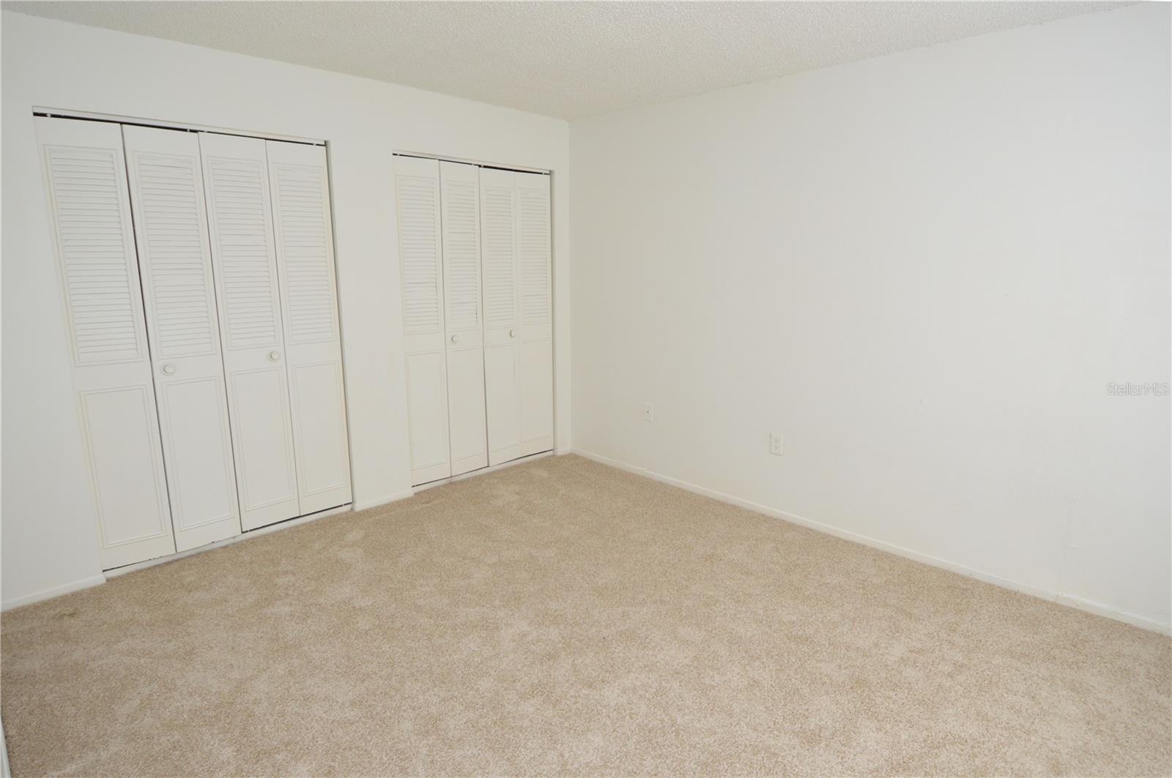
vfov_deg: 67.3
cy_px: 389
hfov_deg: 90.1
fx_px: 585
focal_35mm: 18
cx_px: 586
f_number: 5
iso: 400
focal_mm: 12
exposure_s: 1/100
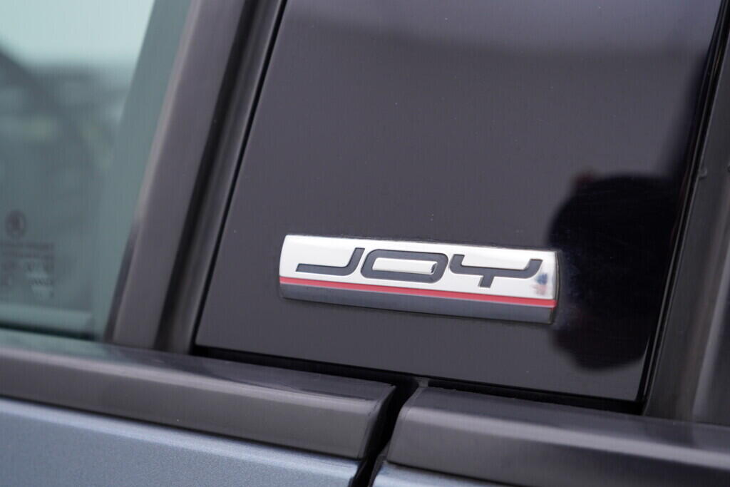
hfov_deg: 53.1
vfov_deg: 36.9
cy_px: 244
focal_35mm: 36
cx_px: 365
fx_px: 730
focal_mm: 24
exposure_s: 1/60
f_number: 4
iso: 125
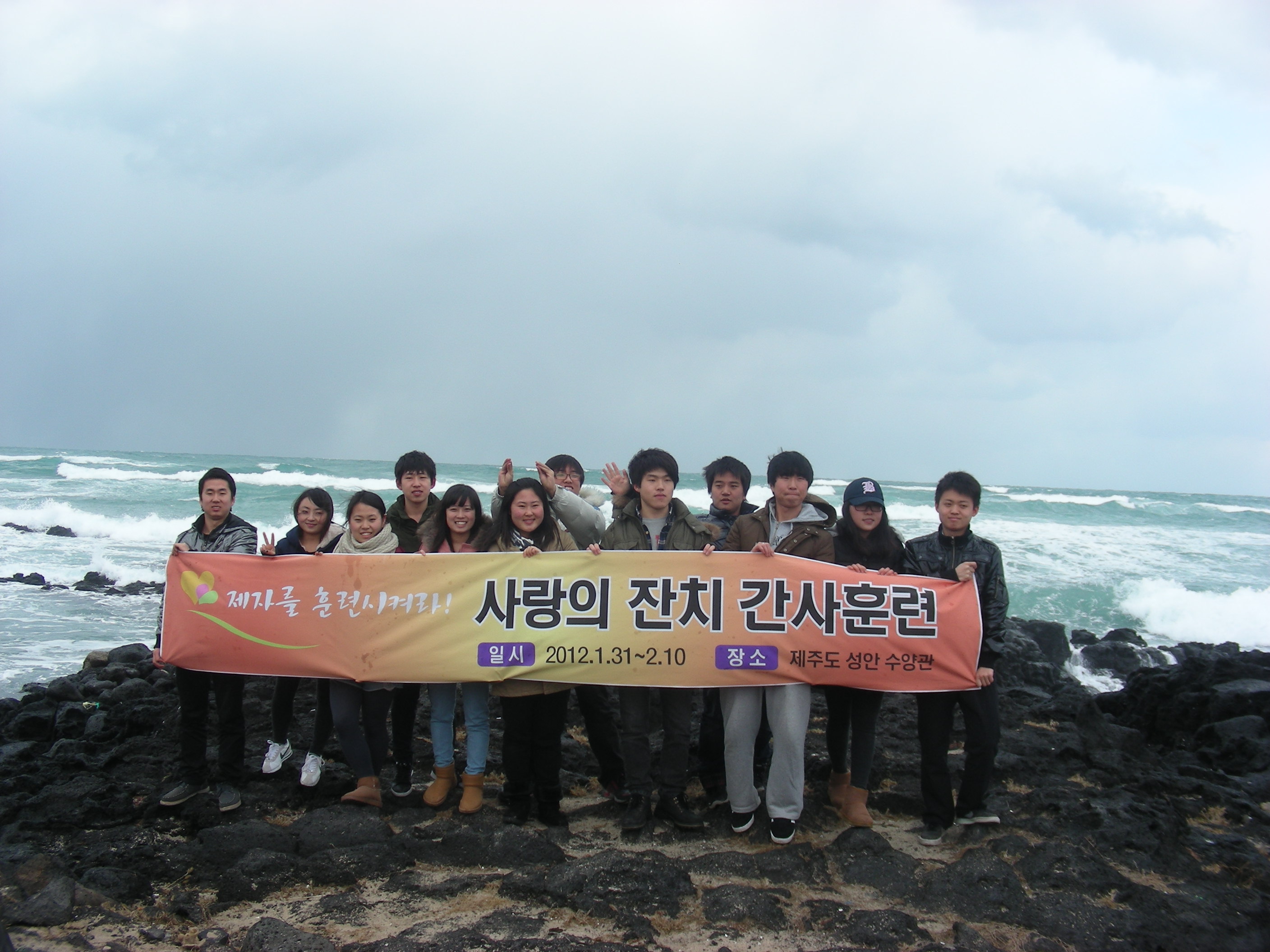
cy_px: 476
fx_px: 1394
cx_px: 635
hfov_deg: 49.0
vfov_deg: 37.7
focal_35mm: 38
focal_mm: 6.3
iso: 50
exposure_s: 1/250
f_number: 4
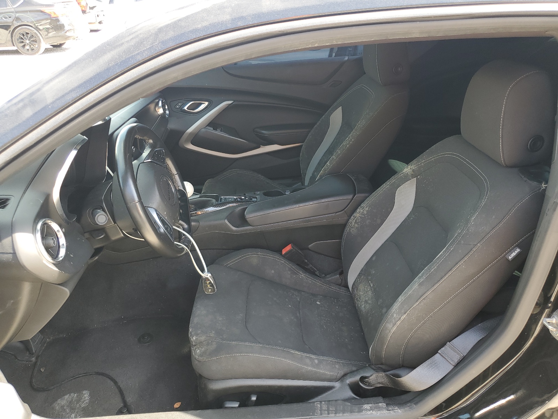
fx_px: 419
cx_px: 279
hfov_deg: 67.3
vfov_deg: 53.1
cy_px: 210
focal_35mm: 26
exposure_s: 1/130
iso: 50
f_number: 1.5
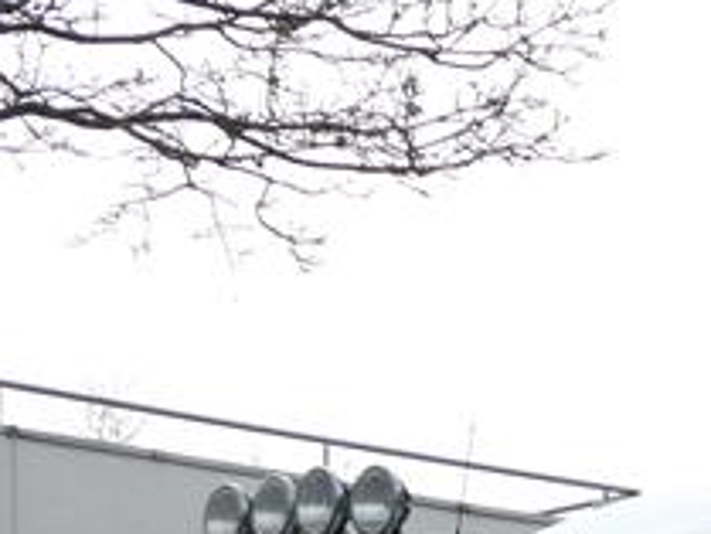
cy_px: 969
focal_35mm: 180
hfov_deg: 10.6
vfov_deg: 8.0
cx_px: 1055
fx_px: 3699
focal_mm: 8.4
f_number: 4
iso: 80
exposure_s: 1/250
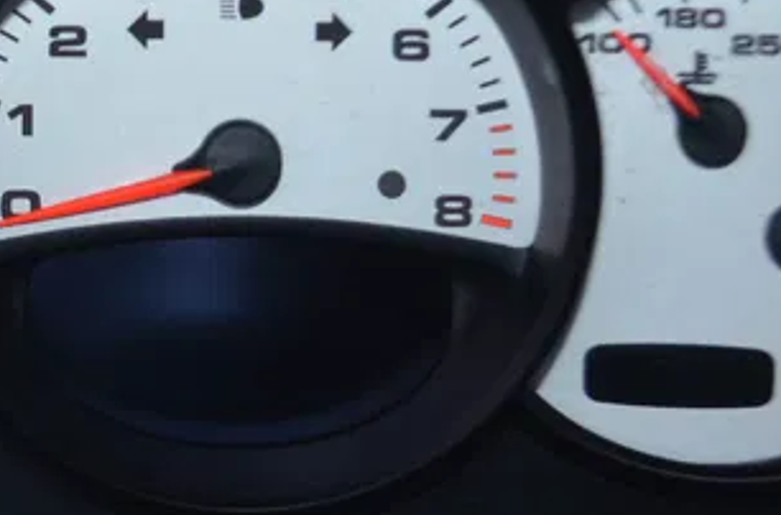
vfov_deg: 13.8
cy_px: 140
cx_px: 115
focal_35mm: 98
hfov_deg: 20.5
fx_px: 2119
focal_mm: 26
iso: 1400
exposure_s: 1/60
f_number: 4.2
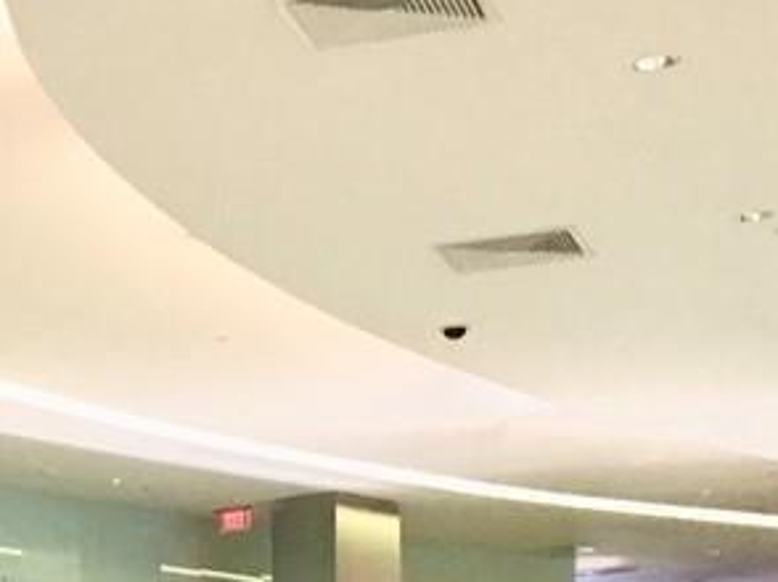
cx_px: -635
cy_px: 775
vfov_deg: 9.2
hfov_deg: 11.6
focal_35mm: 158
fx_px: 3548
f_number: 2.2
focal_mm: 4.15
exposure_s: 1/15
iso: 64
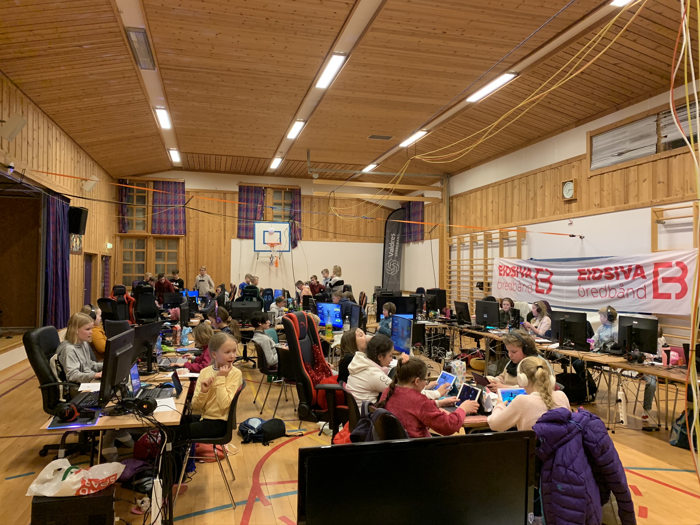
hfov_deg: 67.3
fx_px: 526
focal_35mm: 26
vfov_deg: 53.1
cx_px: 350
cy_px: 262
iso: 400
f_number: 1.8
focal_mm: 4.25
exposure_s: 1/60
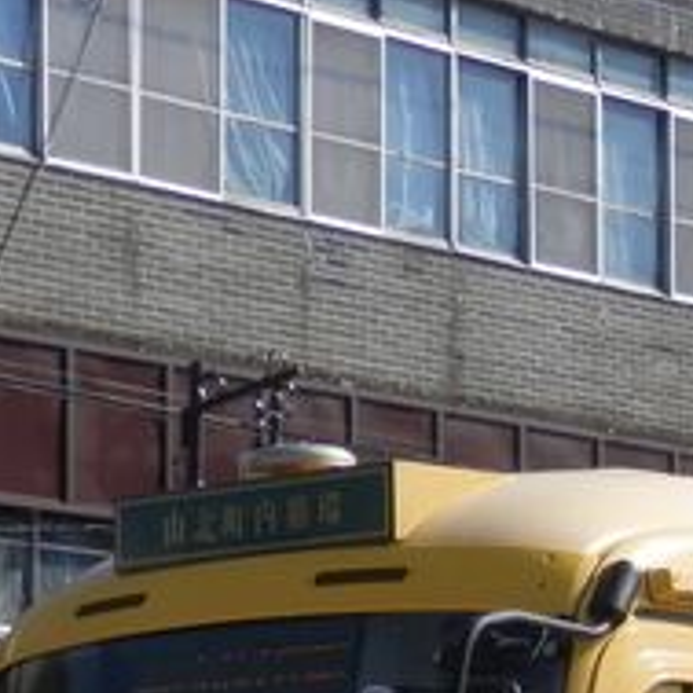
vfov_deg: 10.2
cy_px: 832
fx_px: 3805
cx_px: 638
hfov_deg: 10.3
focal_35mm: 168
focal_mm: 8
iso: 80
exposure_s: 1/800
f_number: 3.8
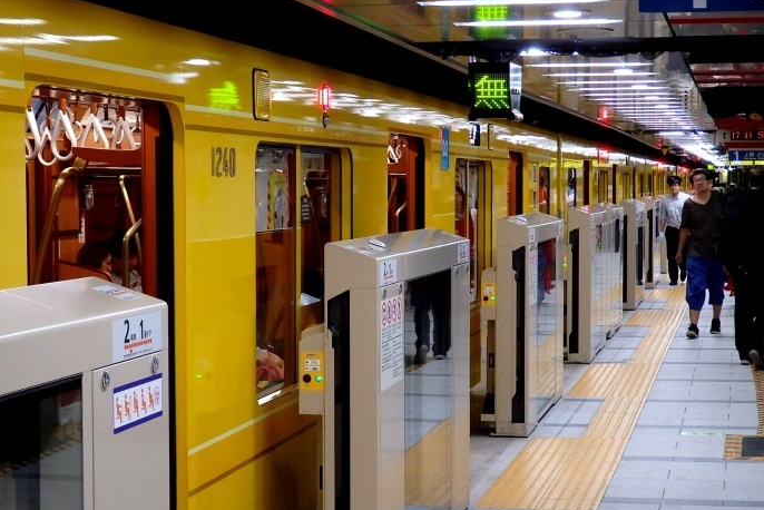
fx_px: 1698
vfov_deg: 17.1
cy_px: 278
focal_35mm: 80
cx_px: 355
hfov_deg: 25.3
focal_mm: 11.9
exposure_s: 1/60
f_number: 4.4
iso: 400
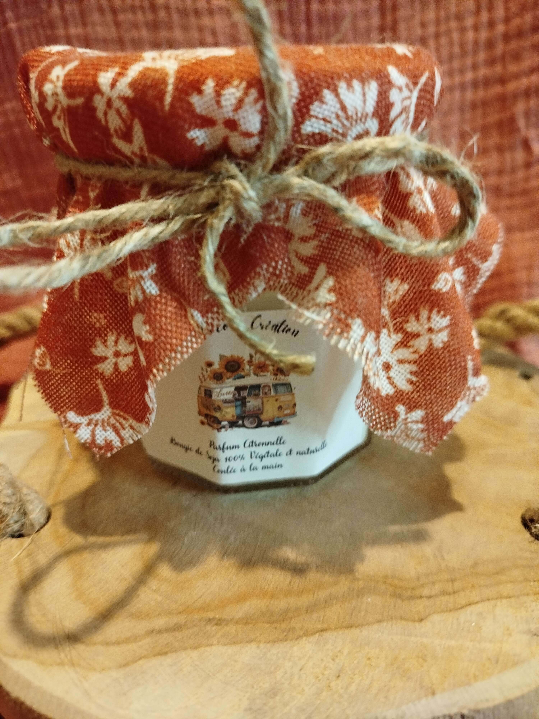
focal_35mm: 24
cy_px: 360
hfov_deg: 56.8
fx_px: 498
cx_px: 270
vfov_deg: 71.6
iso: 640
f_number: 1.7
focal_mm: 5.31
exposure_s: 1/20
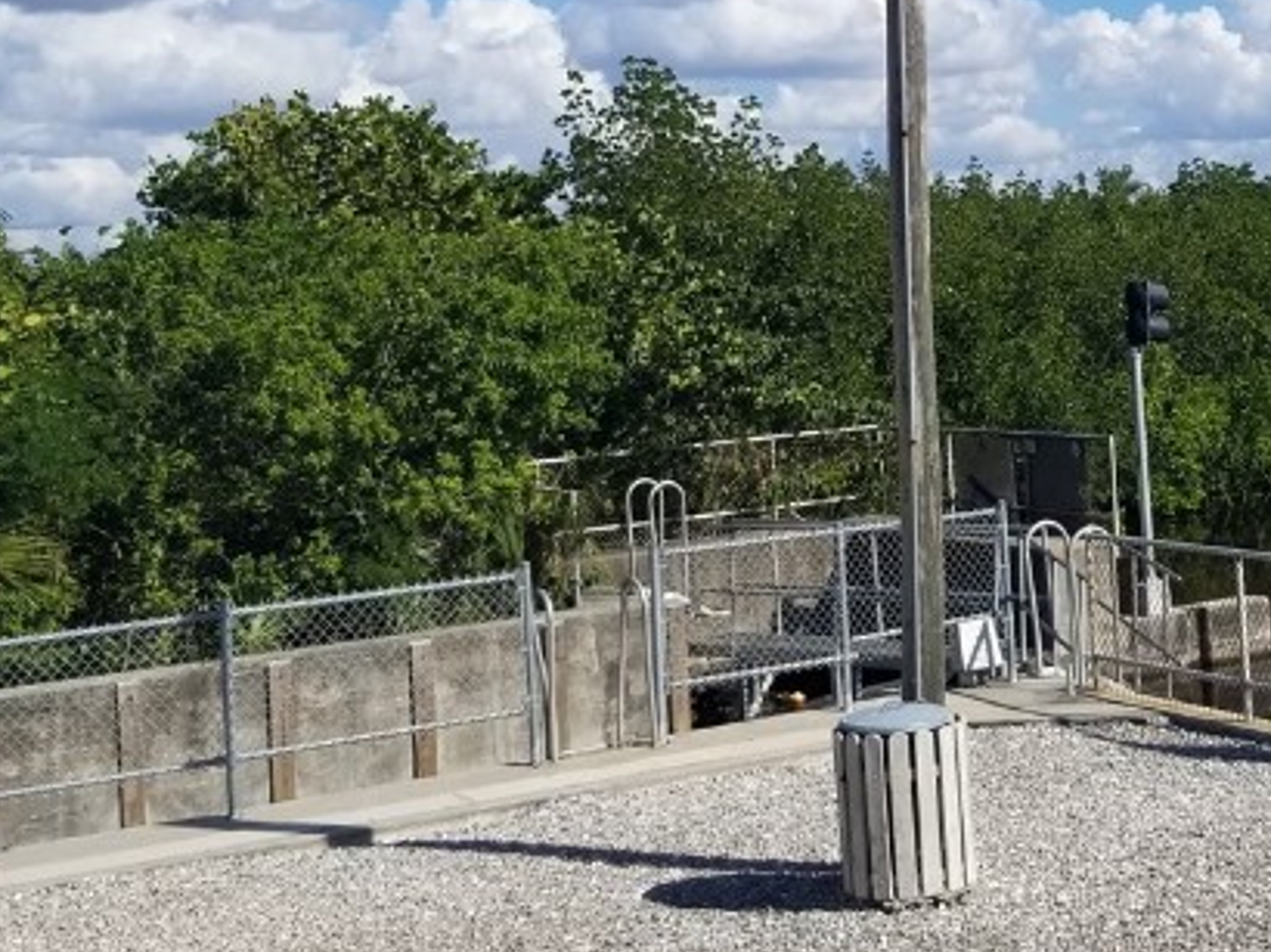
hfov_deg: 29.2
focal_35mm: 65
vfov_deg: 22.3
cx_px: 1001
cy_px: 202
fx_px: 2385
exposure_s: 1/4480
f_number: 1.7
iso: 50
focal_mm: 4.25
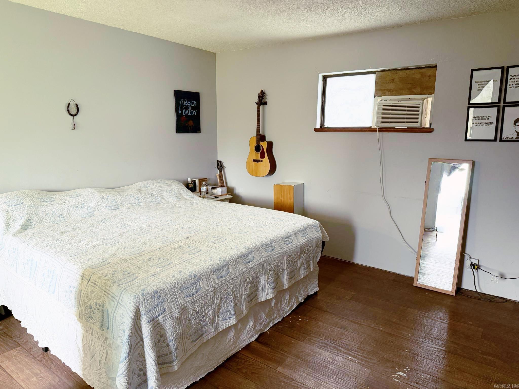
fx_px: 360
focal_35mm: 24
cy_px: 194
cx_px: 260
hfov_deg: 71.6
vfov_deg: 56.8
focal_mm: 6.76
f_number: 1.78
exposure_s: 1/120
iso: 320
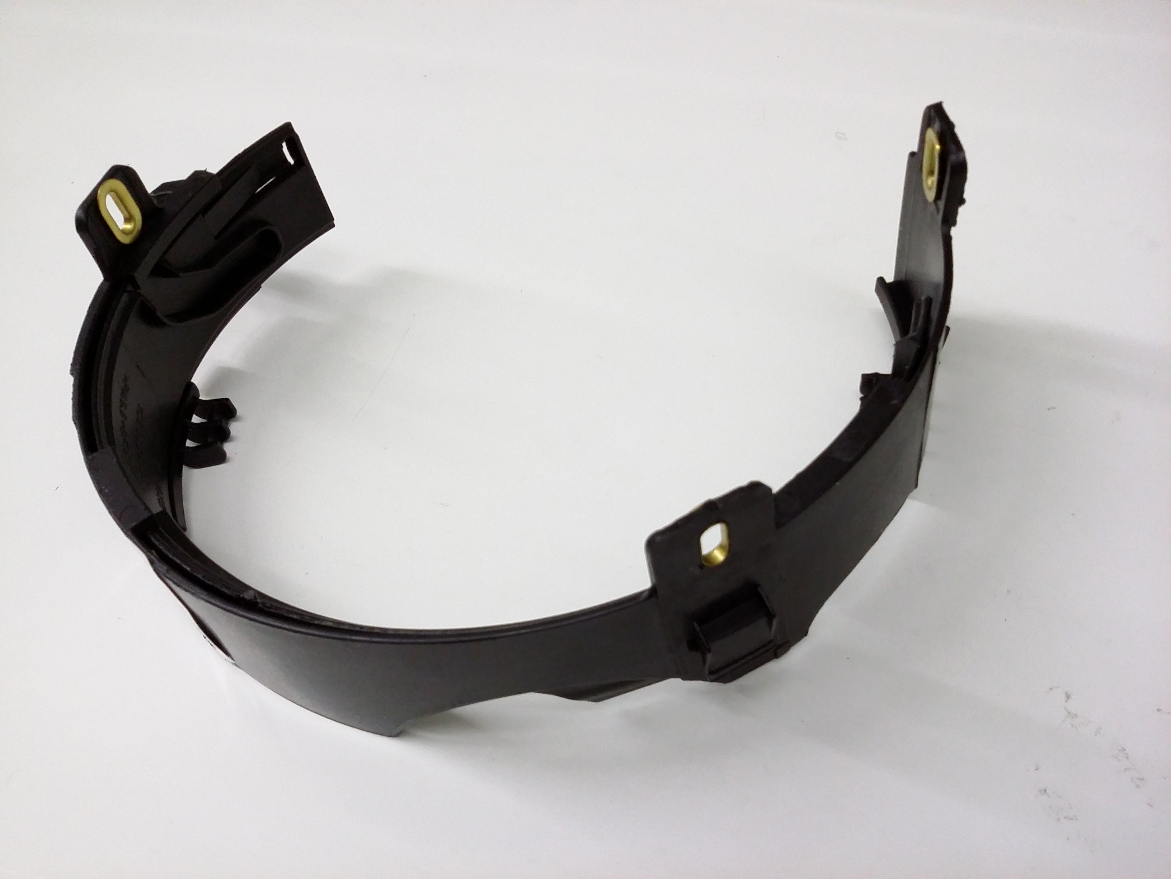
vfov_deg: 44.2
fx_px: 1083
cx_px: 586
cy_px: 440
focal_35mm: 32
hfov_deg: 56.8
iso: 160
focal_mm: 3.4
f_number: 2.4
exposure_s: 1/15
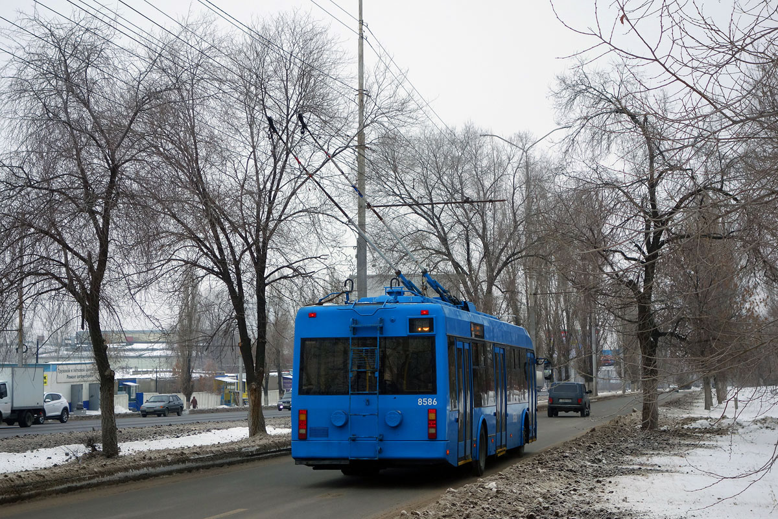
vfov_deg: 21.2
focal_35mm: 64
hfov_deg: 31.4
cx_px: 389
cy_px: 260
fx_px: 1383
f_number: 4
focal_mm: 23.82
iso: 250
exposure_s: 1/500
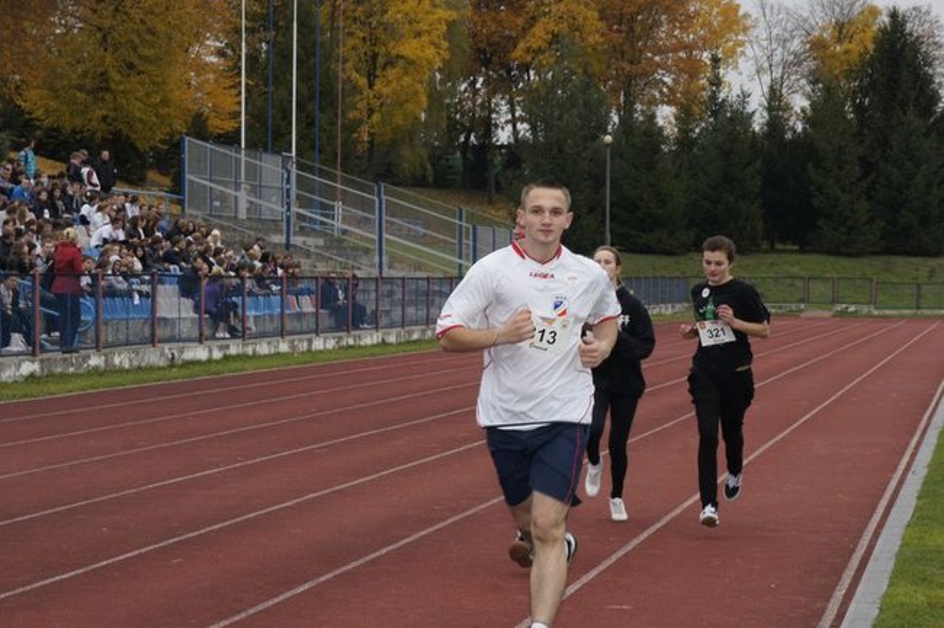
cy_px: 314
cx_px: 472
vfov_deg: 13.0
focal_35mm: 105
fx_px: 2751
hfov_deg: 19.5
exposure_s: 1/160
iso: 800
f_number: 14
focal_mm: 70
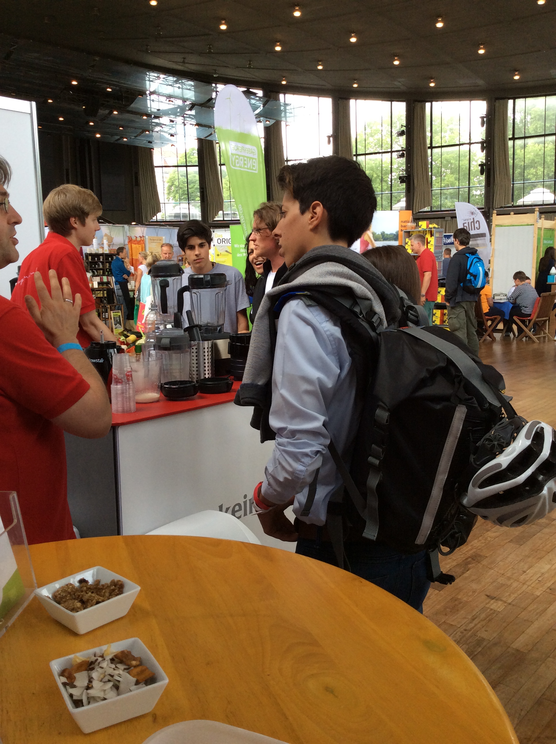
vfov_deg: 56.9
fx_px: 687
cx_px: 278
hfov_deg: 44.1
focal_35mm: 32
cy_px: 372
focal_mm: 3.3
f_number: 2.4
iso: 50
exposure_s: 1/120
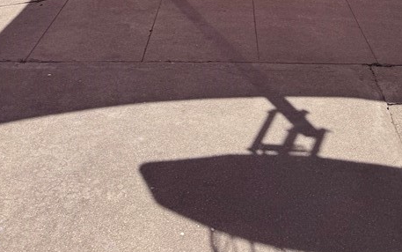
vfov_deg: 19.0
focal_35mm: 57
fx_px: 625
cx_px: 217
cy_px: -161
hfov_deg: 35.7
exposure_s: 1/4608
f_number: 1.78
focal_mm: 6.76
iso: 80
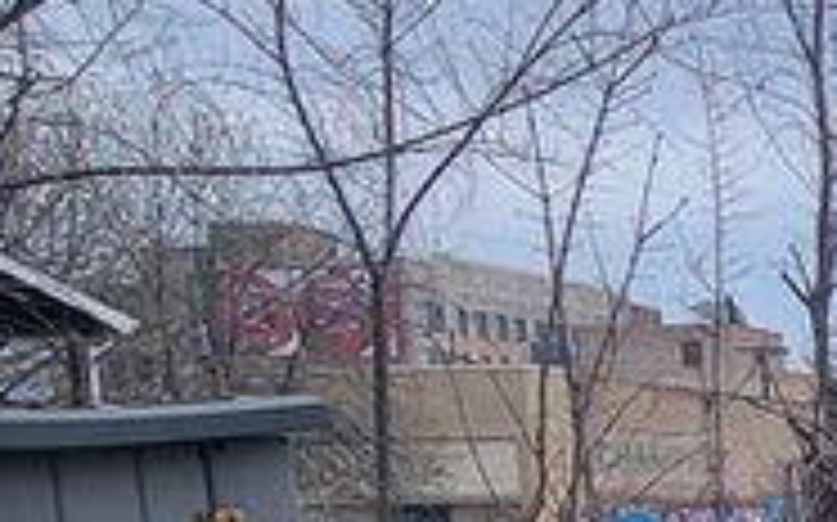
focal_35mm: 80
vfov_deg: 15.2
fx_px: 1824
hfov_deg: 18.0
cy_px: 765
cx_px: 1665
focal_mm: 1.74
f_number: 2.2
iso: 32
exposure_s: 1/850
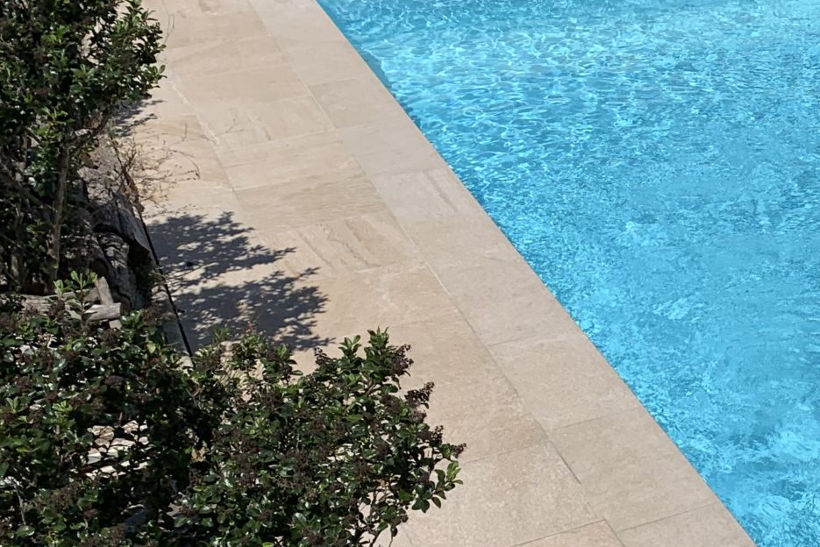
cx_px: 1017
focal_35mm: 74
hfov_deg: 24.4
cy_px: 322
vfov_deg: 18.4
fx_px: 1686
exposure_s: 1/7407
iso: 25
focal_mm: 4.25
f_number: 1.8
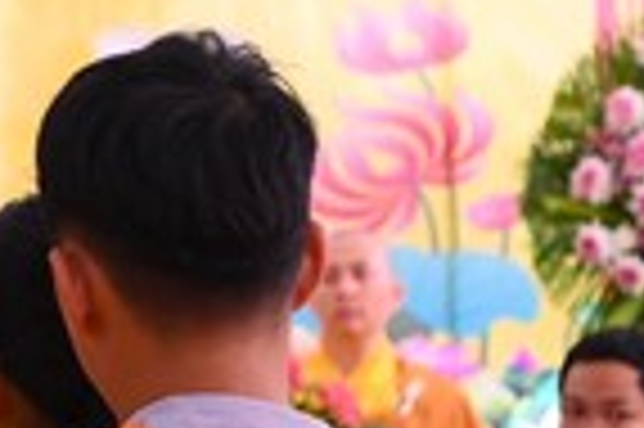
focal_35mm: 264
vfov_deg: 5.2
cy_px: -23
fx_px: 4717
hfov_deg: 7.4
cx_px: -784
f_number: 4.5
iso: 1000
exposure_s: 1/320
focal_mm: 58
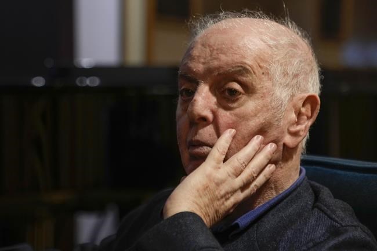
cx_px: 188
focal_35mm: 105
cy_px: 126
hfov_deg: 19.5
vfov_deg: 13.0
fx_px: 1099
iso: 800
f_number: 2.8
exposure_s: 1/100
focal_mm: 70
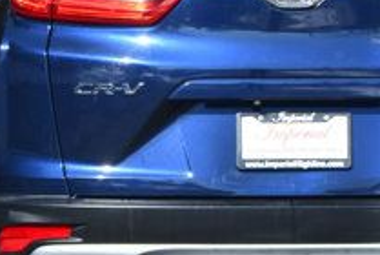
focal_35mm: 413
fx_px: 4366
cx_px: 265
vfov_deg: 3.3
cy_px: 48
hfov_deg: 5.0
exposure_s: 1/400
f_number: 10
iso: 100
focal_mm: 90
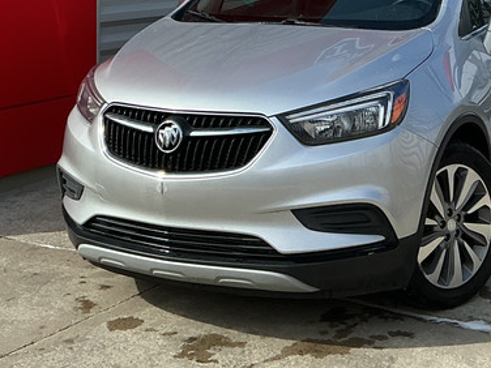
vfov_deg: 17.7
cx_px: 303
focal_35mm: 79
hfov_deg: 24.7
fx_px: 1121
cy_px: -82
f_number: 1.8
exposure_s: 1/1311
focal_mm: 3
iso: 25
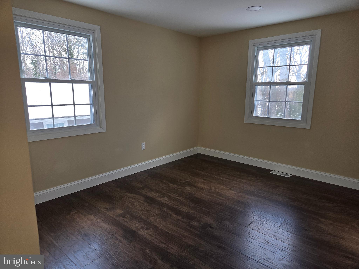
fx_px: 239
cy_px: 134
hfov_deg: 73.9
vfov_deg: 58.9
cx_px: 180
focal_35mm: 23
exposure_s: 1/120
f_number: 1.8
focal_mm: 5.4
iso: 32
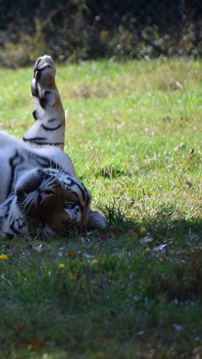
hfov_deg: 1.7
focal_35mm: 708
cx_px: 20
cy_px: 180
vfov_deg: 3.1
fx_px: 6741
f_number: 6.3
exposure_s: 1/1000
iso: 800
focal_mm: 300
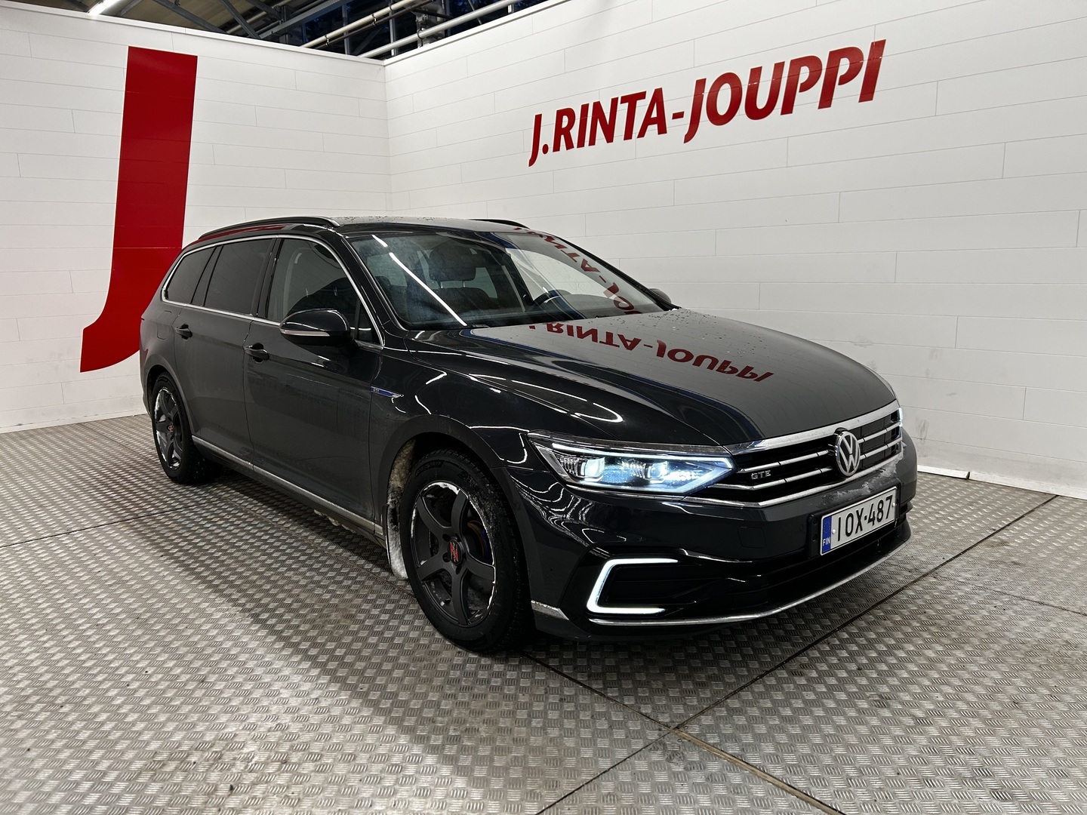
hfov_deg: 67.3
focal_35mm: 26
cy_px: 408
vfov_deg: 53.1
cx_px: 544
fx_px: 816
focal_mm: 5.7
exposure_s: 1/100
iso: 80
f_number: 1.5
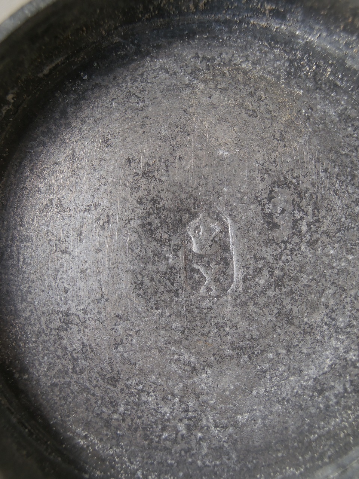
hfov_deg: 42.9
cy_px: 240
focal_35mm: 33
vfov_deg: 55.4
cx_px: 180
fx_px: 456
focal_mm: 5.93
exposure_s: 1/100
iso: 80
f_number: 3.6
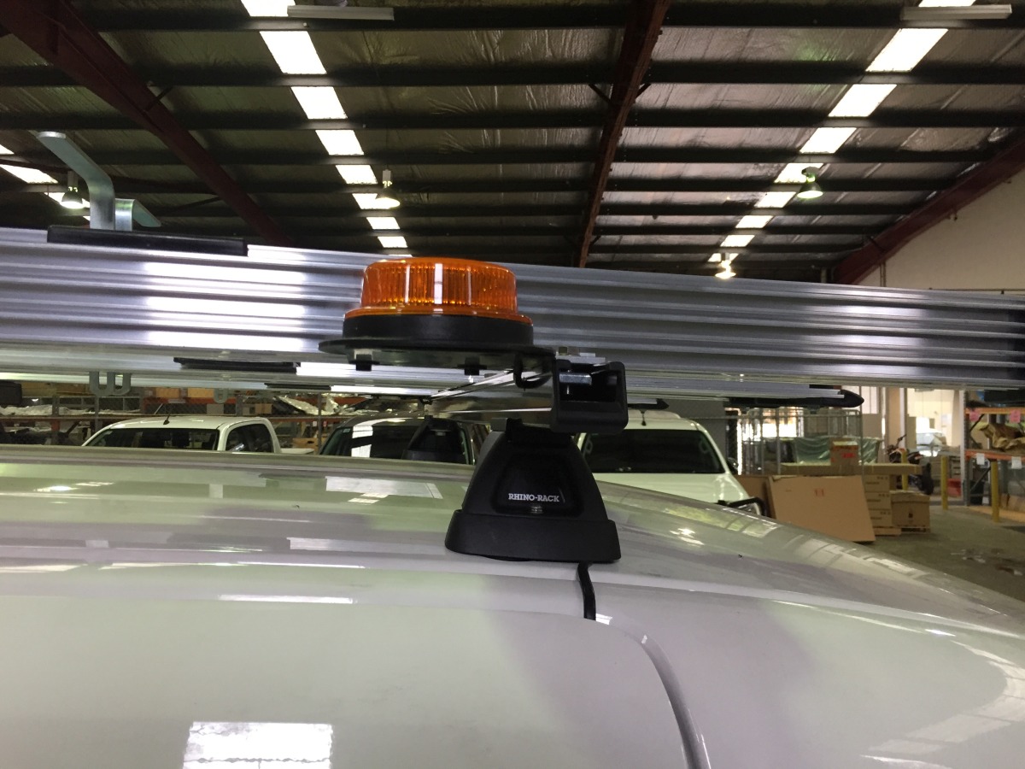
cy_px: 384
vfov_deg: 48.2
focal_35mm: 29
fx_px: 859
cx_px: 512
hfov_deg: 61.7
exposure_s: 1/33
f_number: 2.2
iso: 80
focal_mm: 4.15
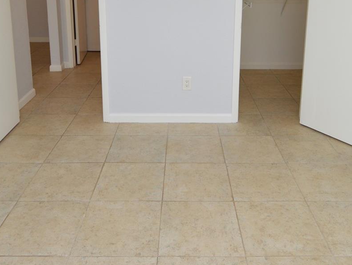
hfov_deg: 52.6
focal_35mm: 35
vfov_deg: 38.7
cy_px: 42
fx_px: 356
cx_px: 181
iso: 400
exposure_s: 1/60
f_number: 4
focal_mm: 12
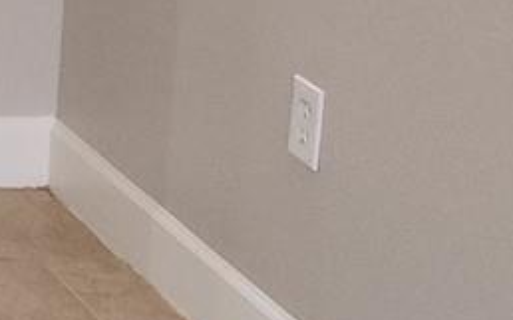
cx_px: -809
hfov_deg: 11.1
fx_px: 2110
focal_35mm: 151
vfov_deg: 8.3
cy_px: -272
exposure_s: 1/60
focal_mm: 5.4
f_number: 1.8
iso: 125
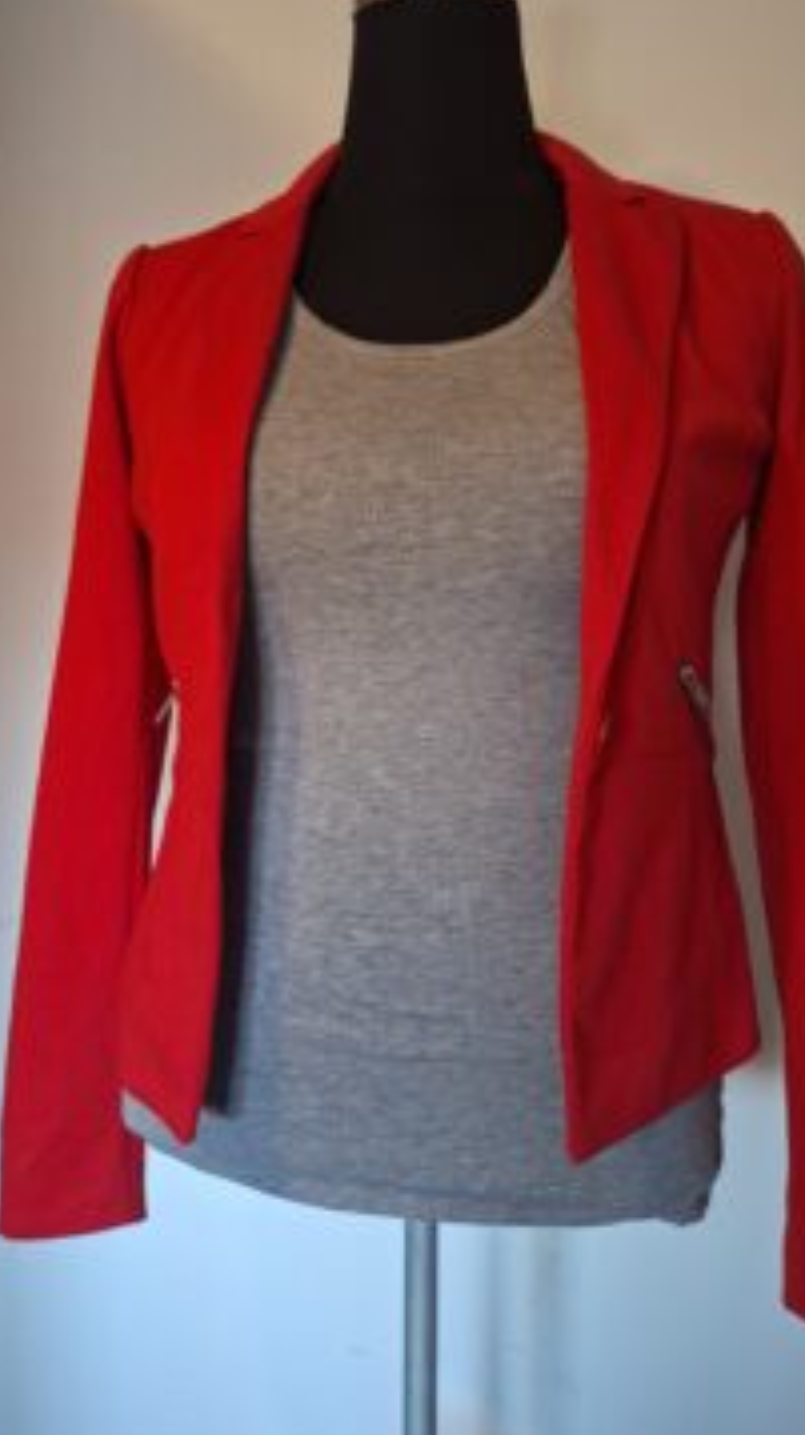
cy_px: 689
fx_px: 1064
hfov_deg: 41.4
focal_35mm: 28
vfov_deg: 67.9
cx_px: 348
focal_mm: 5.54
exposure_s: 1/30
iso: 320
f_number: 1.8
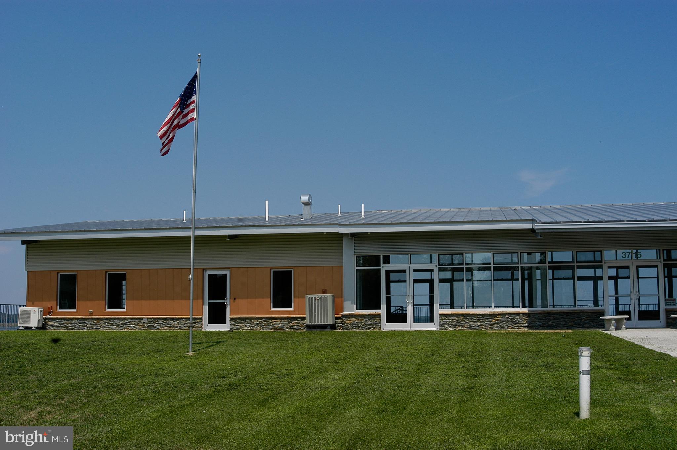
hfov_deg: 46.4
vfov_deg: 31.8
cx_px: 338
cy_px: 225
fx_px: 789
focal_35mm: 42
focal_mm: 28
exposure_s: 1/640
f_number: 7.1
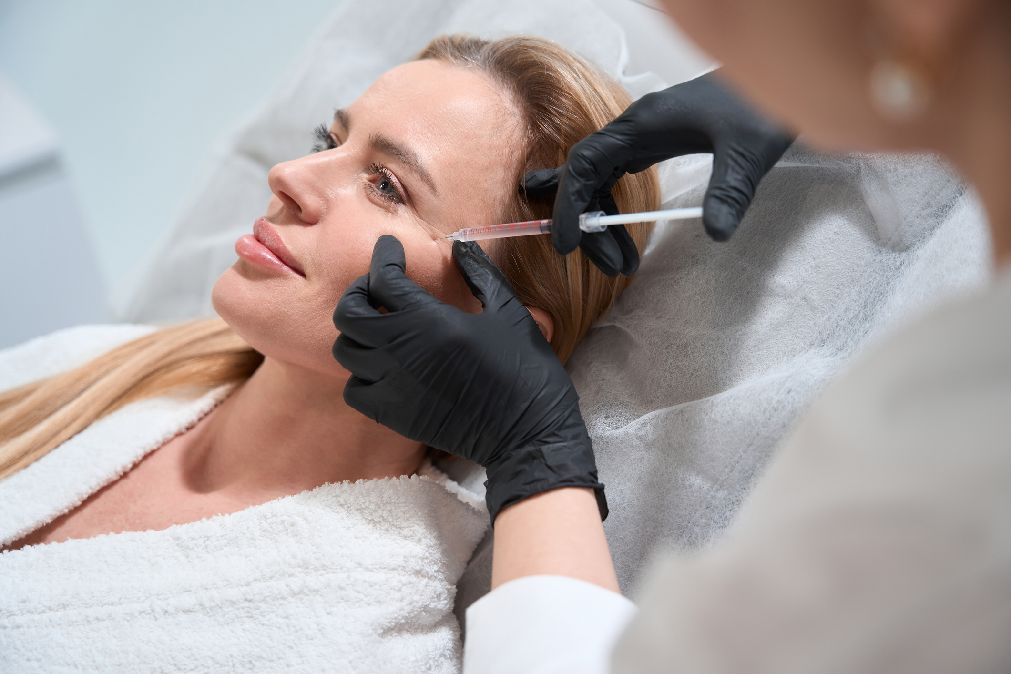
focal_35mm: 45
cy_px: 337
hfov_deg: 44.0
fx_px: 1252
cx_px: 506
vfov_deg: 30.1
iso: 400
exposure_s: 1/250
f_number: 2.8
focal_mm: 44.6
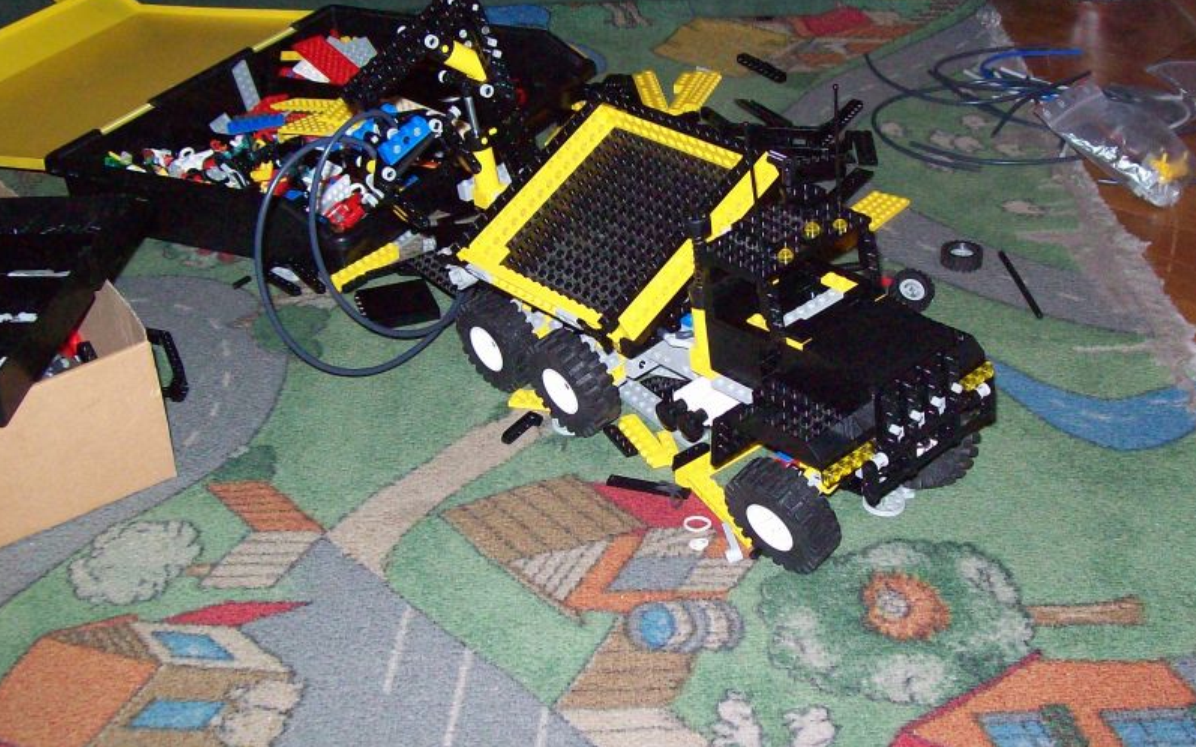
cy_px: 318
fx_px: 1597
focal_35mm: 49
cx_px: 690
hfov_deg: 40.9
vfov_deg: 26.3
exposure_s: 1/64
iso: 200
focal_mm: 6
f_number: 2.7
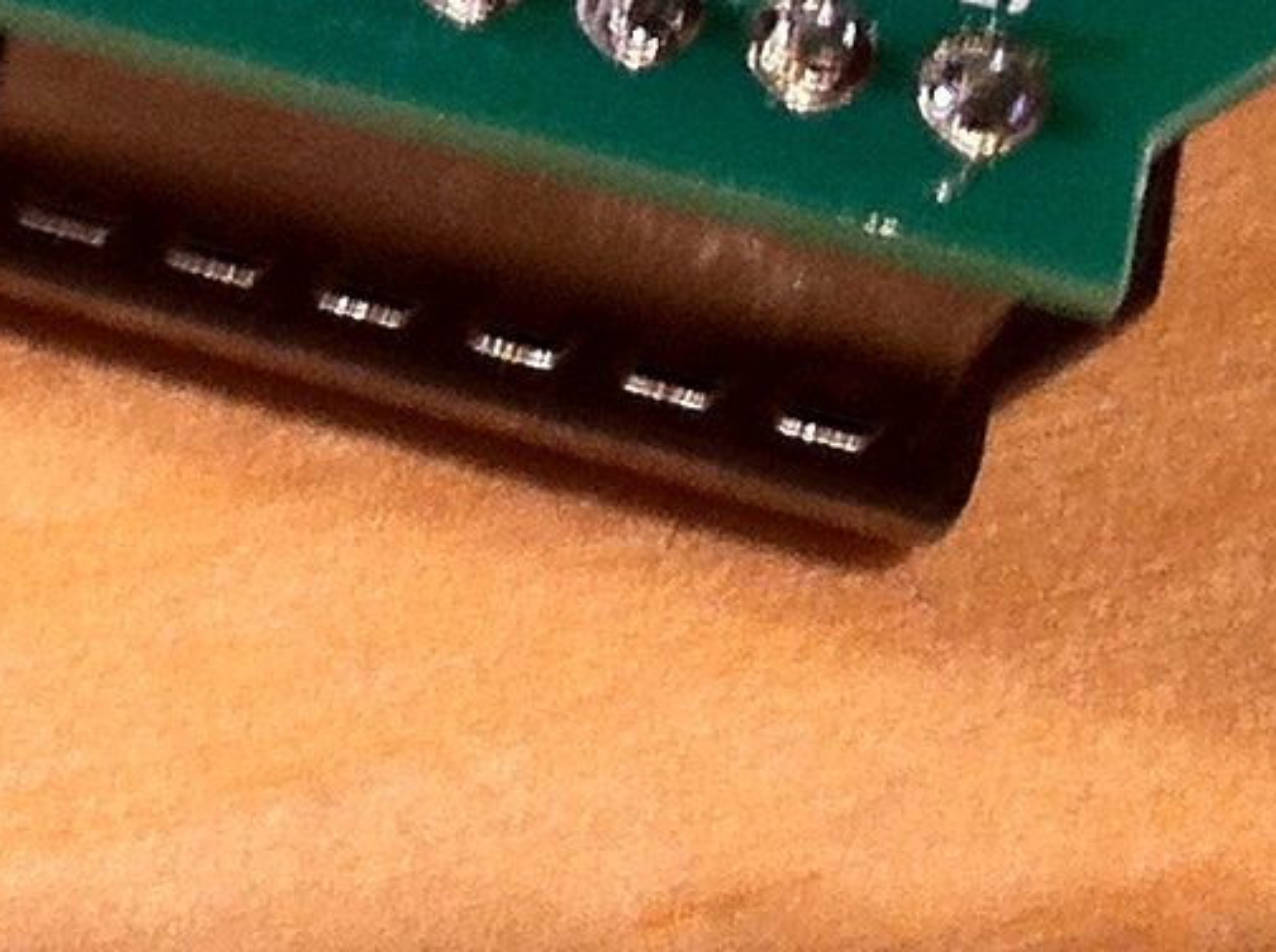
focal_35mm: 180
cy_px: -1337
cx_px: -537
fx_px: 6622
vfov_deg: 7.7
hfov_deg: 10.7
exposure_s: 1/15
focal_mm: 3.85
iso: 125
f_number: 2.8
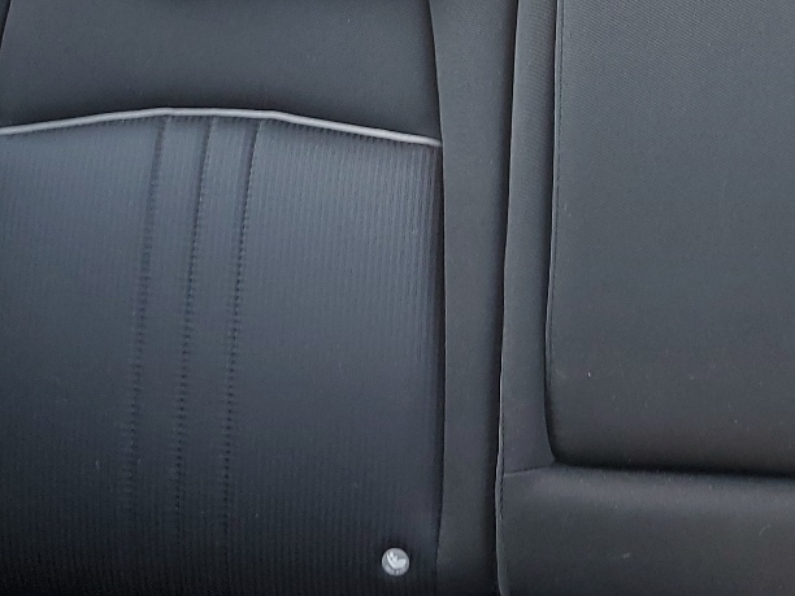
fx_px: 1562
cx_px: 707
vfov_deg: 21.4
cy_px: 121
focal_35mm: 68
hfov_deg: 27.6
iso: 56
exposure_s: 1/60.2
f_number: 1.5
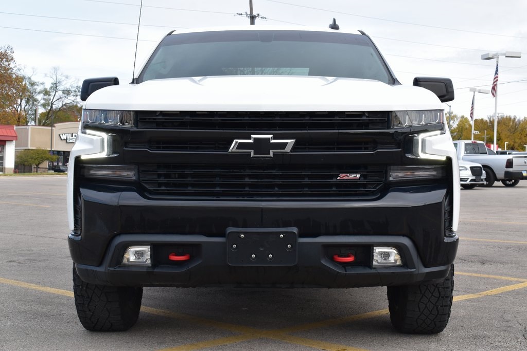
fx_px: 834
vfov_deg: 23.8
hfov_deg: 35.0
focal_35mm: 57
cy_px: 176
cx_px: 264
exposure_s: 1/200
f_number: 10
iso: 400
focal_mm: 38
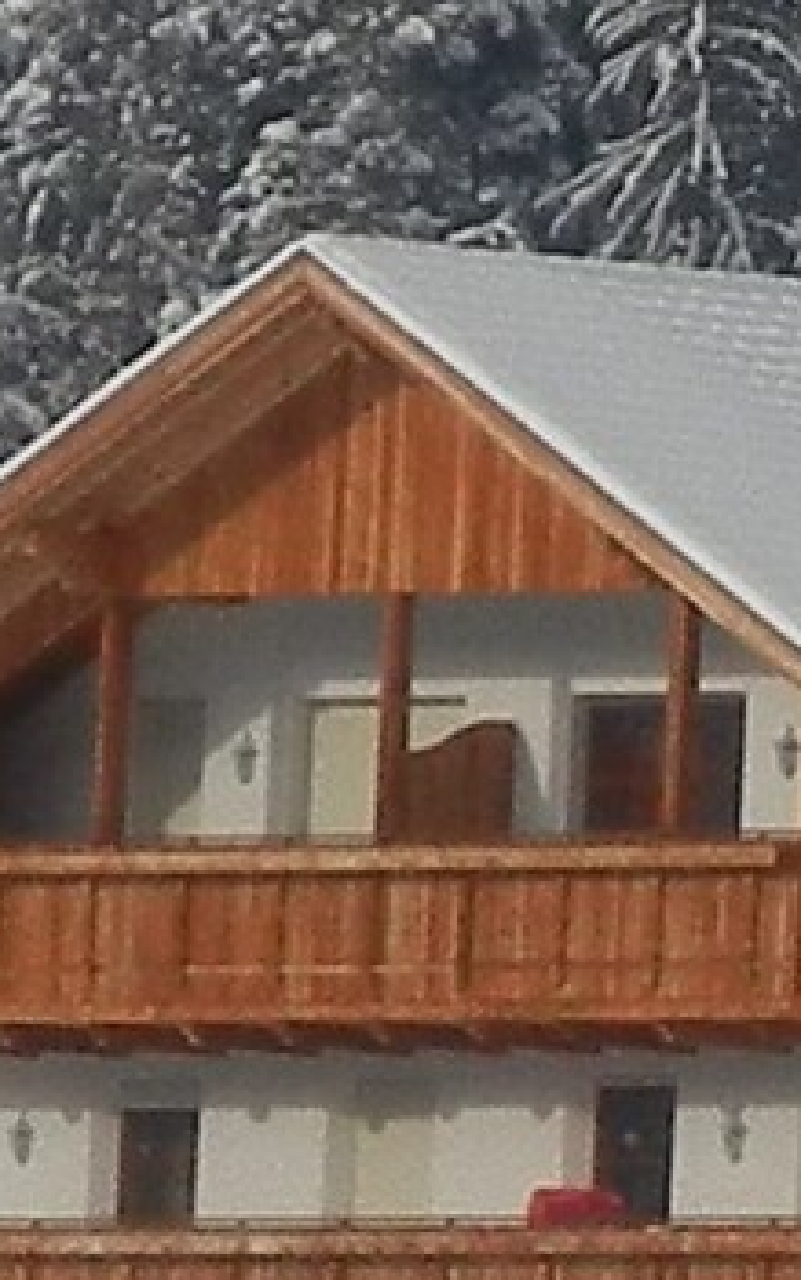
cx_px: 1039
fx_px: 40623
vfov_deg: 1.8
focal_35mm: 1164
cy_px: 1309
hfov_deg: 1.1
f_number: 9.4
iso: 160
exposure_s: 1/458
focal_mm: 36
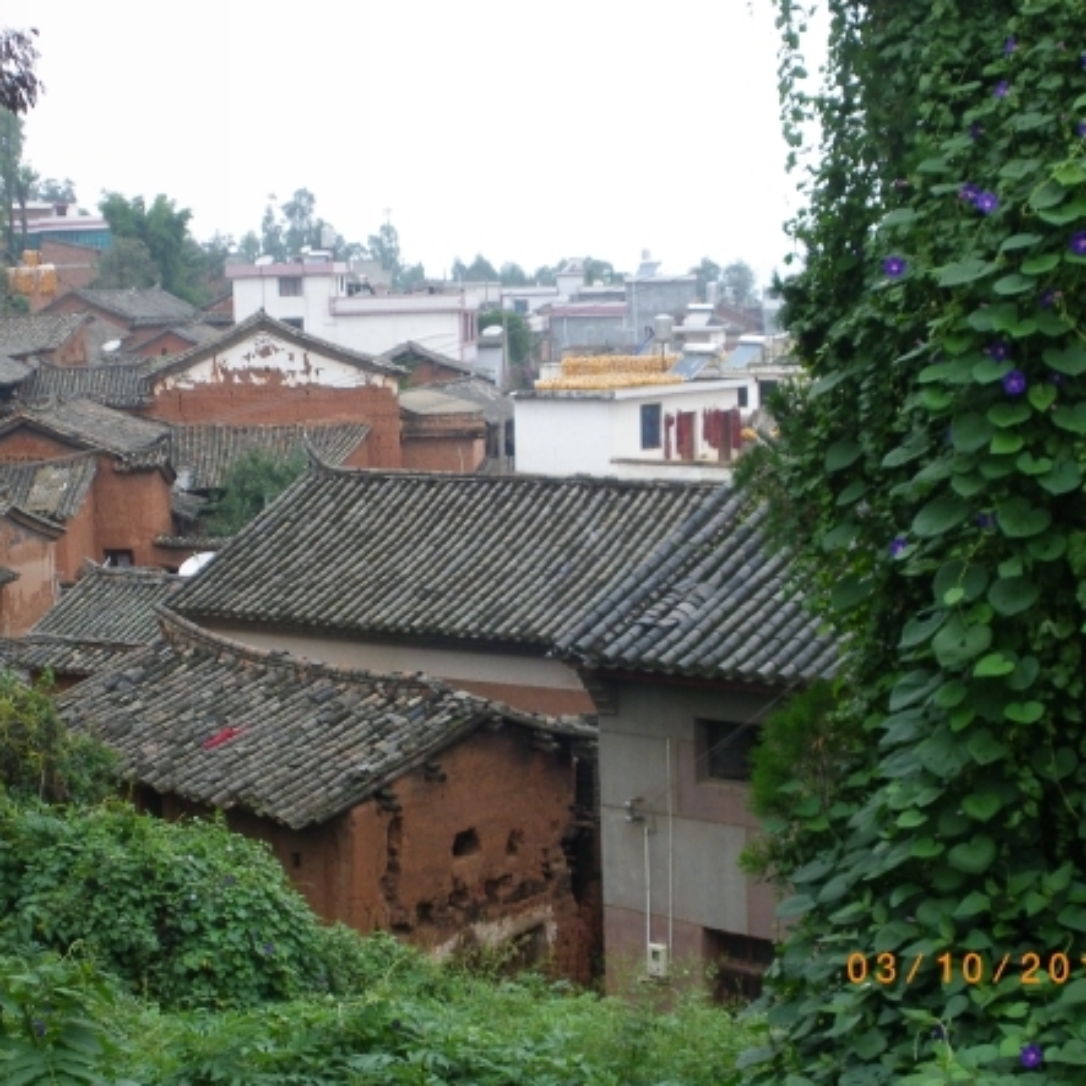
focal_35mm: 61
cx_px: 534
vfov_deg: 28.2
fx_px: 2165
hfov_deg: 28.2
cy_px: 544
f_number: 4.4
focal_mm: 9
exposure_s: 1/60
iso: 125
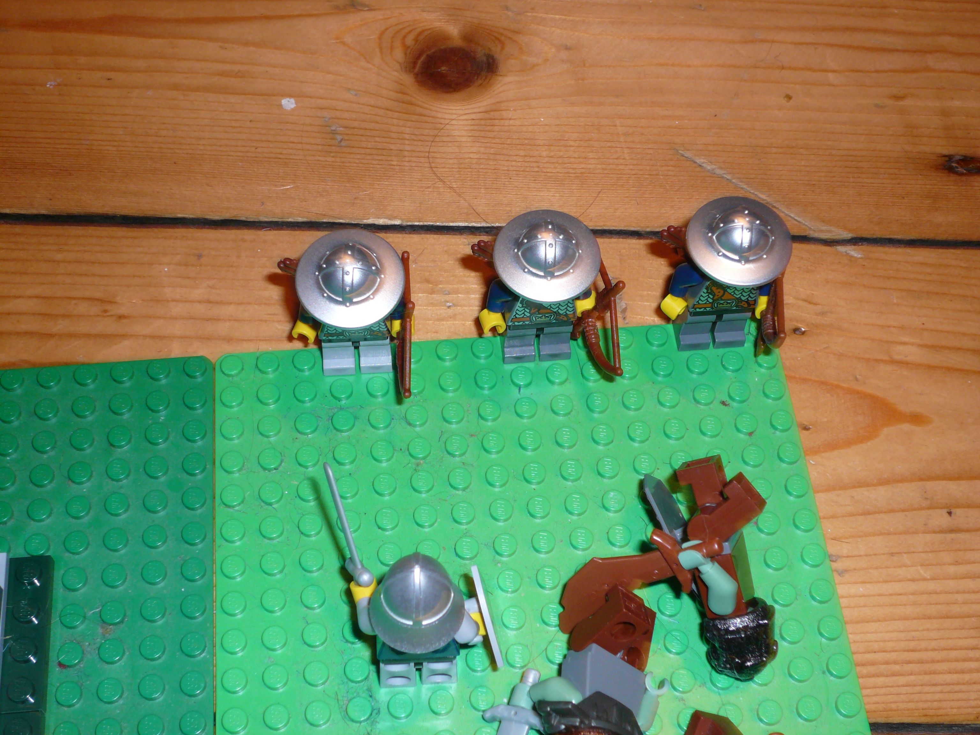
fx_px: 1387
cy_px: 368
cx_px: 490
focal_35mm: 49
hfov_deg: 38.9
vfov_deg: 29.7
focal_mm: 8.1
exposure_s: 1/30
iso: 100
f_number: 3.6
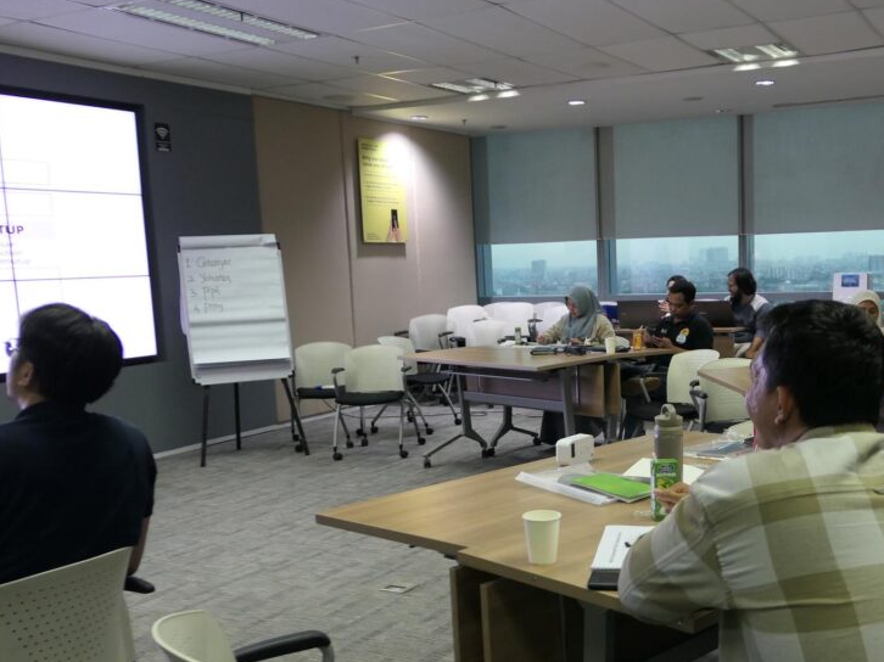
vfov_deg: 37.5
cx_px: 602
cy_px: 402
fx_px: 970
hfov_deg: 48.0
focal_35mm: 38
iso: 500
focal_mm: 10.2
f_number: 2.5
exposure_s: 1/80
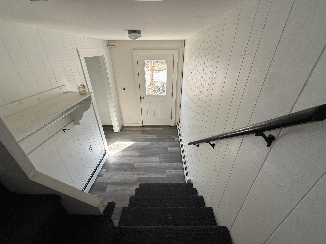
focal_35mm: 14
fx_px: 132
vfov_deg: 85.7
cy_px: 122
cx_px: 163
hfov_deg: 102.1
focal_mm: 2.22
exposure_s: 1/137
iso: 64
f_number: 2.2
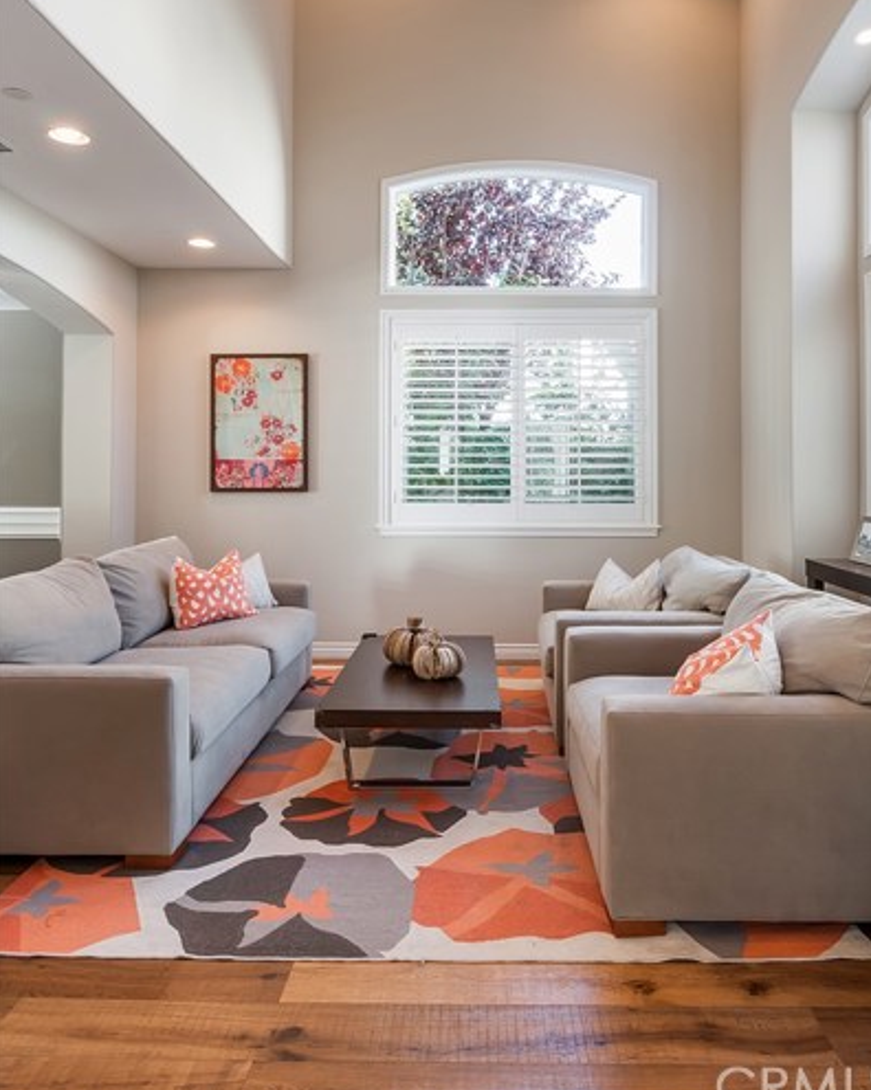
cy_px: 415
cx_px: 463
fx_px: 762
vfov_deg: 70.2
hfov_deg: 59.5
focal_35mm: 24
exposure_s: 1/4
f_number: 14
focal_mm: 13
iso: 200
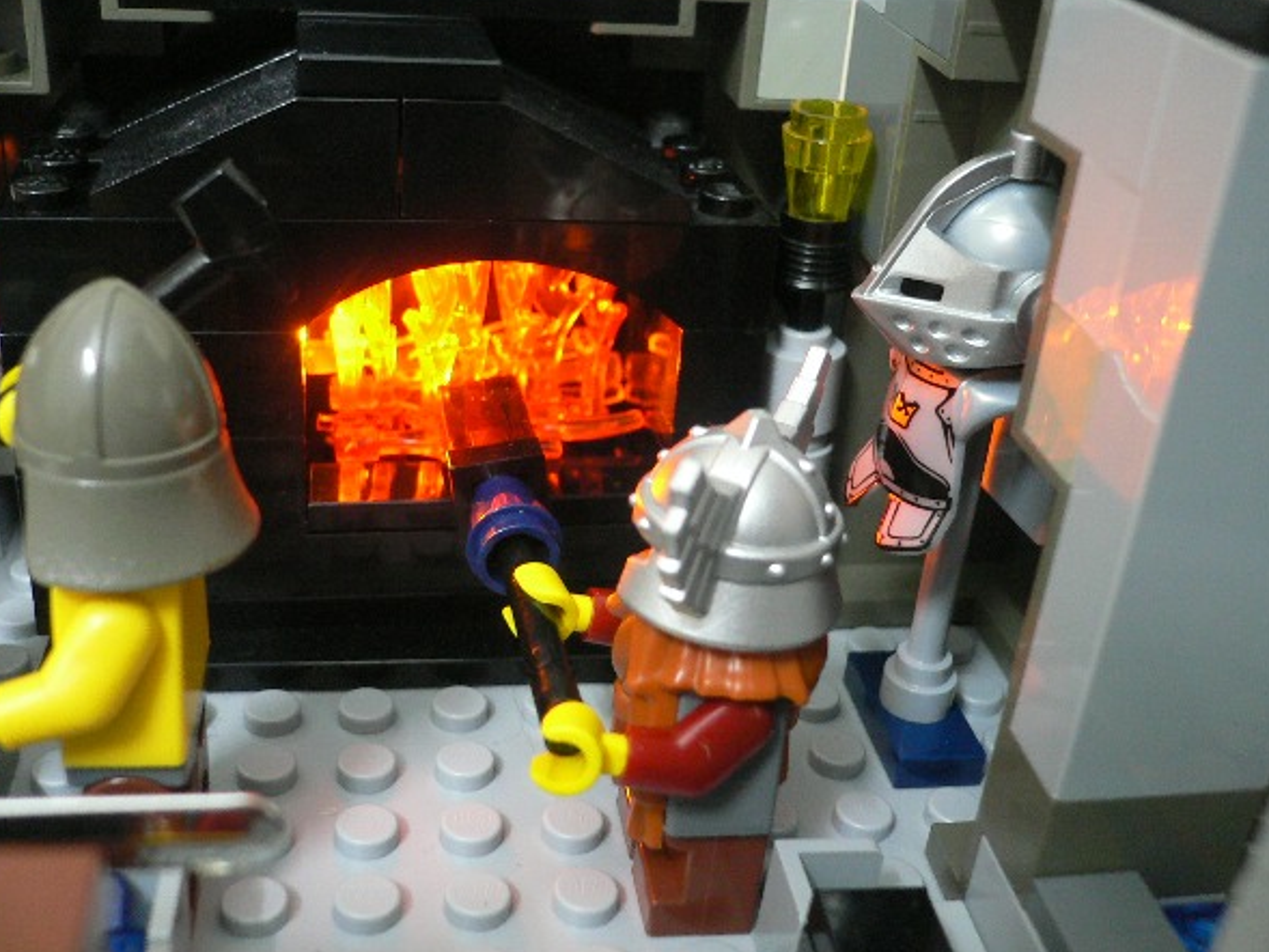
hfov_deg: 49.0
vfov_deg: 37.7
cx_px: 627
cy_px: 454
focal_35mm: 38
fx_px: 1393
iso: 200
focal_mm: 5.8
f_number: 2.8
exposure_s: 1/2
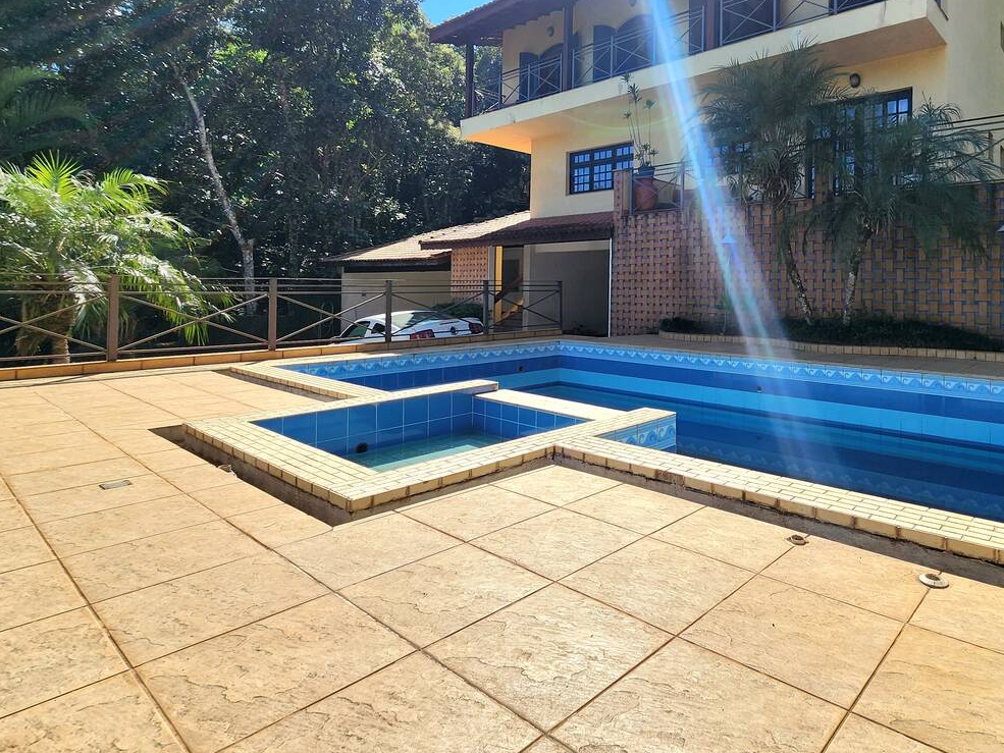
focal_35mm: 19
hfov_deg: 82.1
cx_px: 659
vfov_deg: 67.5
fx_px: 551
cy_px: 276
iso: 50
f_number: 2.2
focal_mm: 2.2
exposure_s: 1/2000
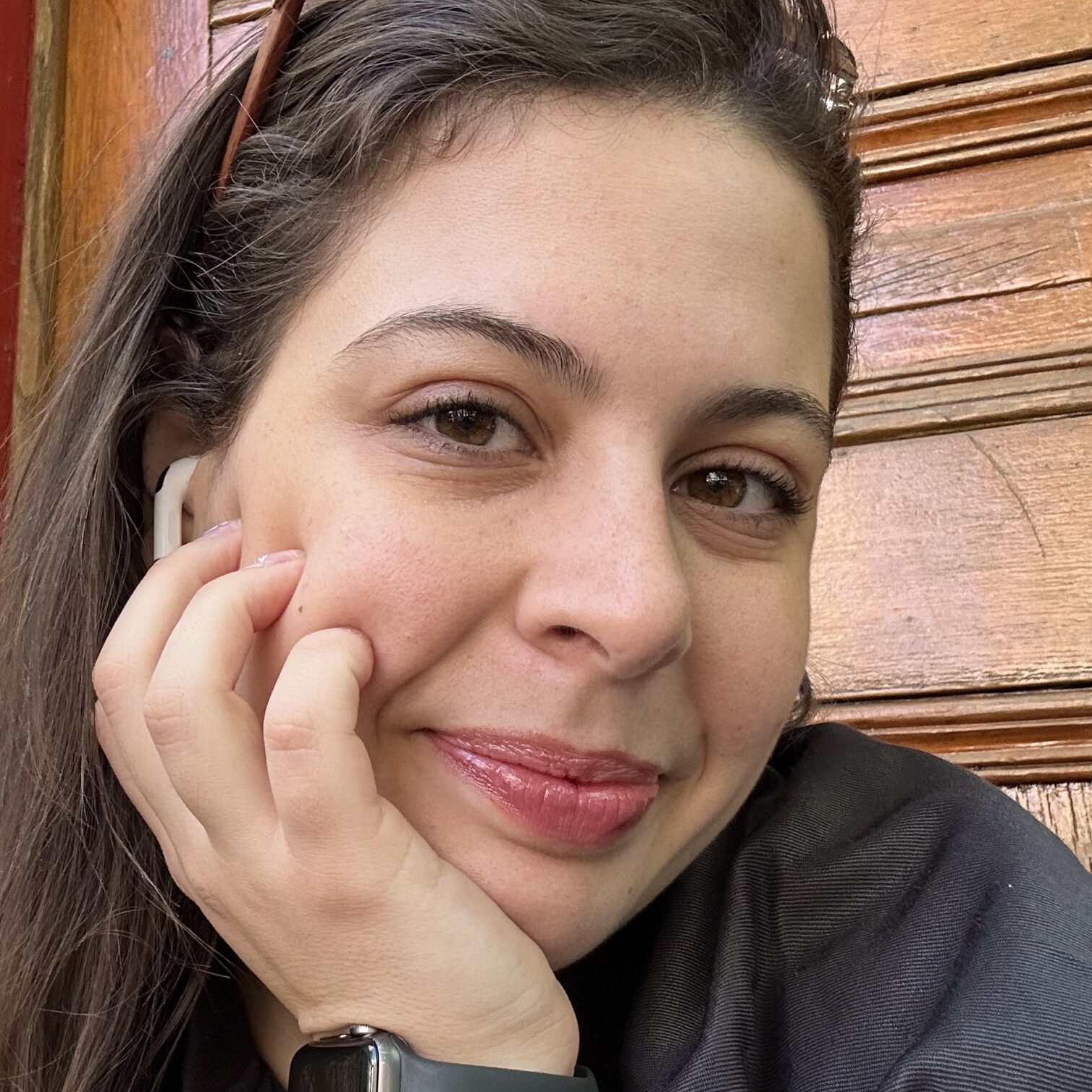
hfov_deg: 37.4
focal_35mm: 45
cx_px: 428
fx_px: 1606
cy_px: 639
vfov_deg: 37.4
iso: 80
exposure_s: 1/121
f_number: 1.9
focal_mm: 2.69
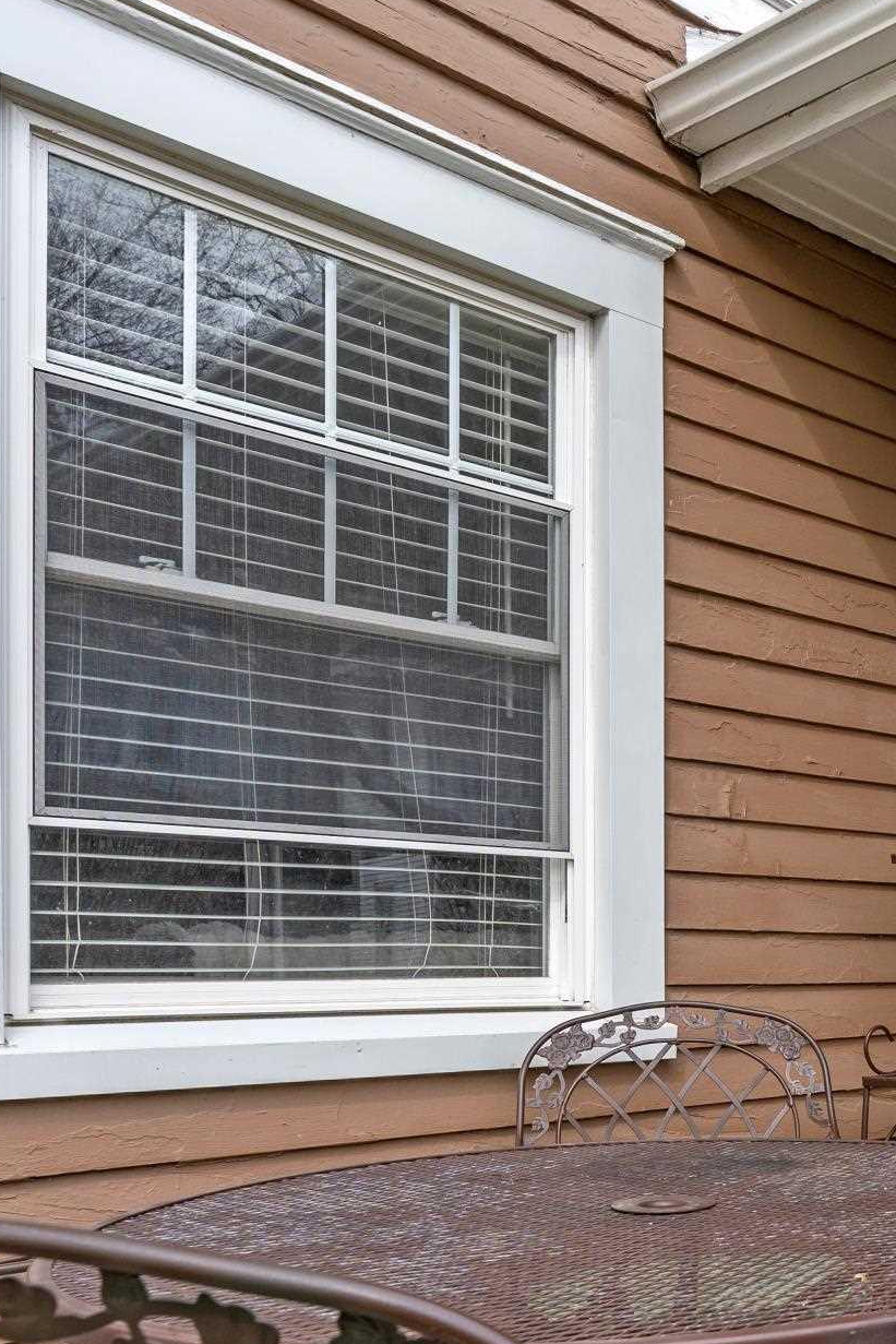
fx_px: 1455
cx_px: 1066
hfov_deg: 29.6
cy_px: 976
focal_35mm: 39
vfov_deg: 48.0
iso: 160
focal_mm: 16
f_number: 8
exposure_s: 1/100
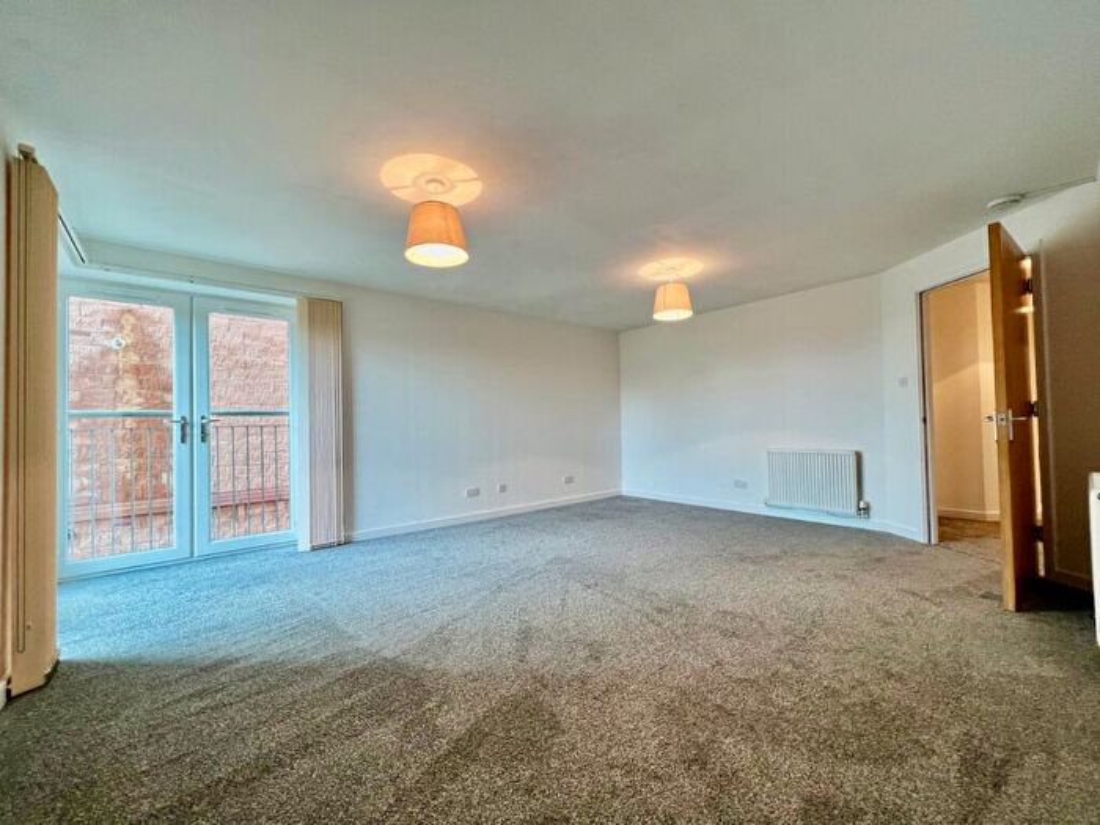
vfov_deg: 89.9
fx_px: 413
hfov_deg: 106.2
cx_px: 550
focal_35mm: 13
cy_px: 412
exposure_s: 1/100
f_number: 1.8
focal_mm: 1.57
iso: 125
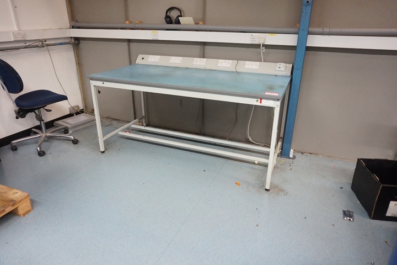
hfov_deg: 73.7
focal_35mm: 24
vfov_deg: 53.1
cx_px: 198
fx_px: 265
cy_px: 132
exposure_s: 1/160
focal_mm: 16
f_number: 3.5
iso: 2500
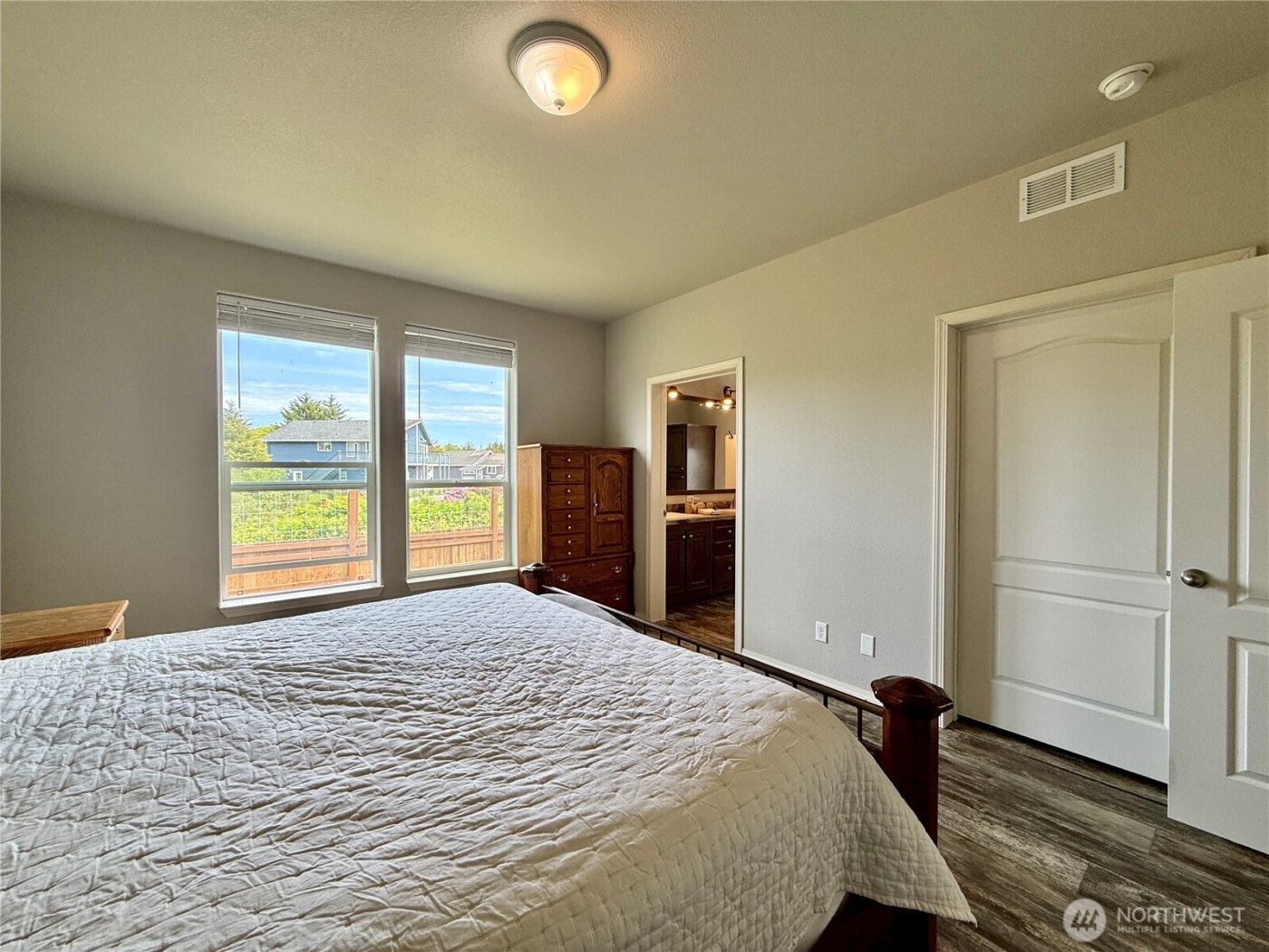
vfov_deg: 85.7
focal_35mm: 14
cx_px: 634
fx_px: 513
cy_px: 476
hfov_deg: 102.1
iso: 64
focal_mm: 2.22
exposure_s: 1/151
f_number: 2.2
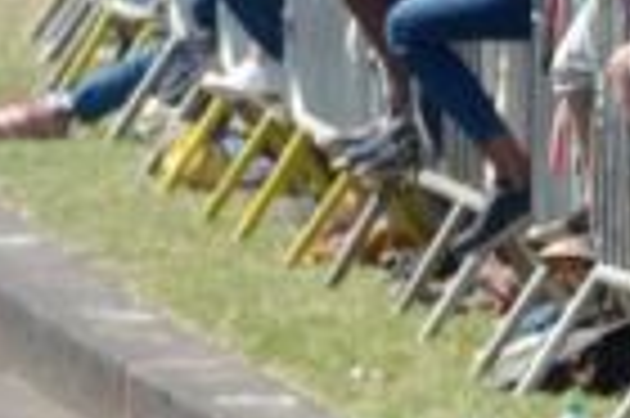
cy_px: -180
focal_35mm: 1711
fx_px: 29907
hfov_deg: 1.2
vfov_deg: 0.8
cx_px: -1125
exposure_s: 1/500
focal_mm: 200
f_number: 8
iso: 160
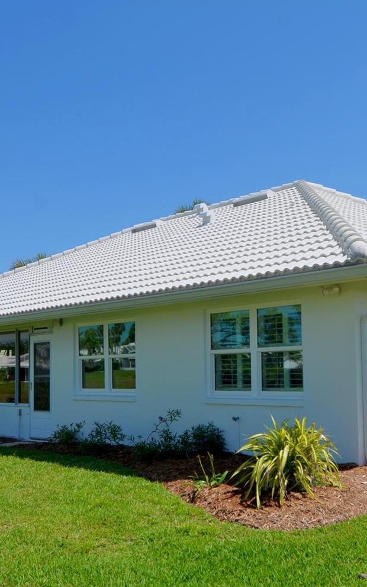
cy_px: 308
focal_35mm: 59
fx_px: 945
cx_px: 261
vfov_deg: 34.5
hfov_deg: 21.8
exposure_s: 1/320
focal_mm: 24
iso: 100
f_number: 9
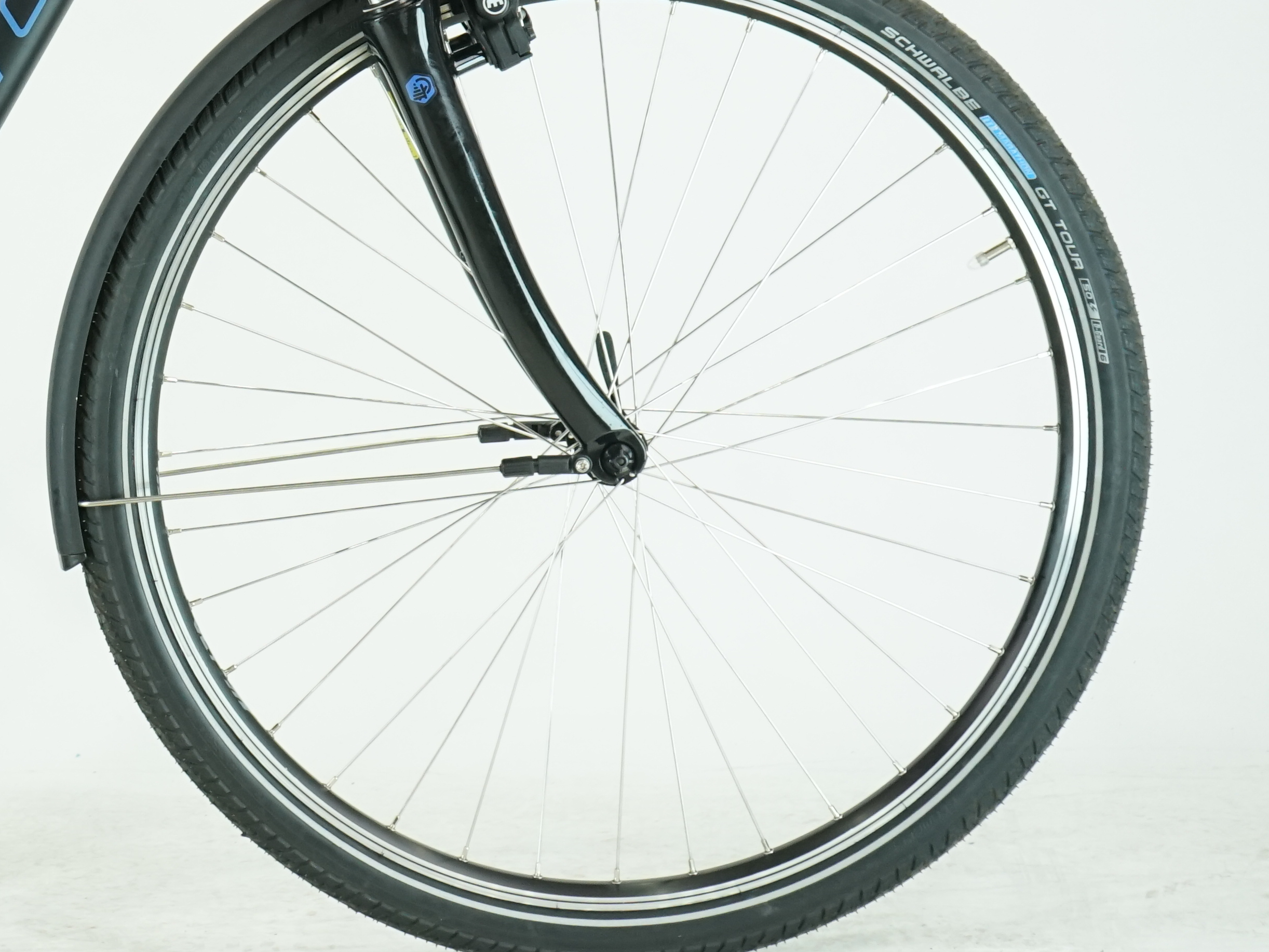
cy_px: 38
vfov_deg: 12.4
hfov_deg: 16.0
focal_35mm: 118
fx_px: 4326
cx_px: -263
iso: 1600
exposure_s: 1/200
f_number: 5.6
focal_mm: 50
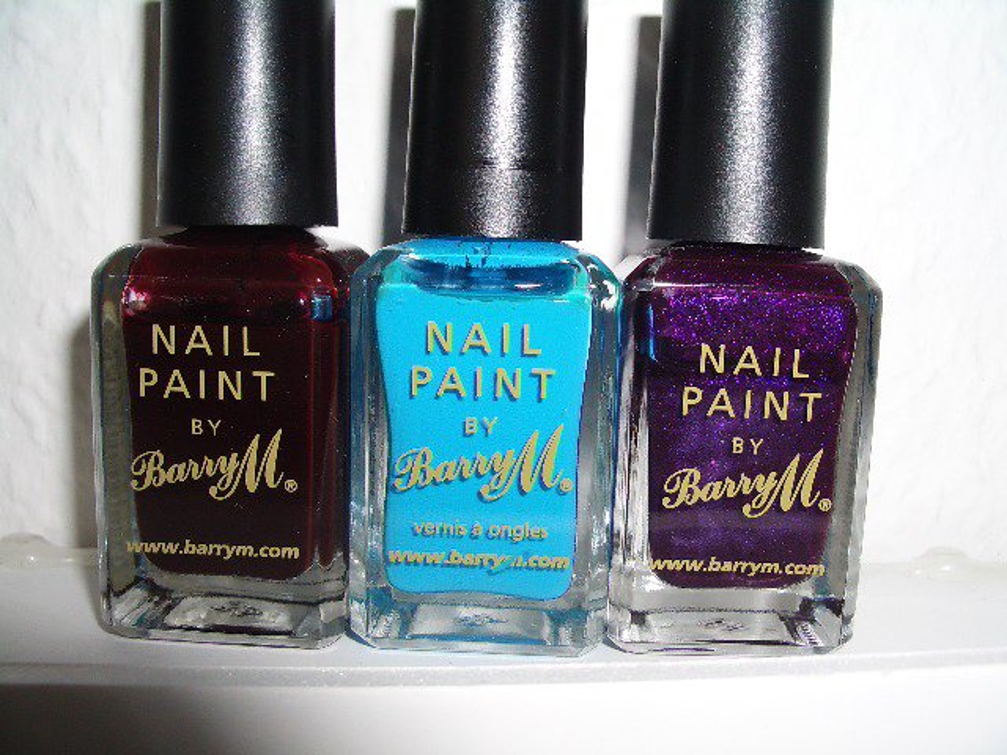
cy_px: 378
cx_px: 504
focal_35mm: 35
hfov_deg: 52.6
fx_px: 1018
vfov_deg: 40.7
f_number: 4.3
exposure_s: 1/60
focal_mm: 5.8
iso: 80
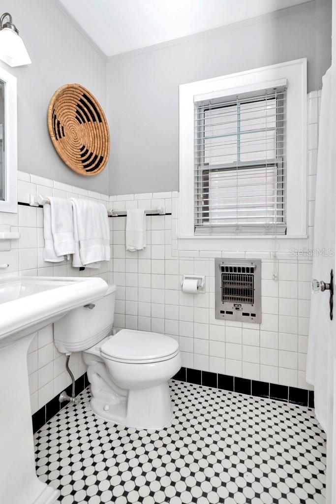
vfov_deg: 95.0
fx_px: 231
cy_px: 252
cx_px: 168
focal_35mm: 16
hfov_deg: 72.1
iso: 640
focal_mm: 11
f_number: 6.3
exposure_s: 1/200
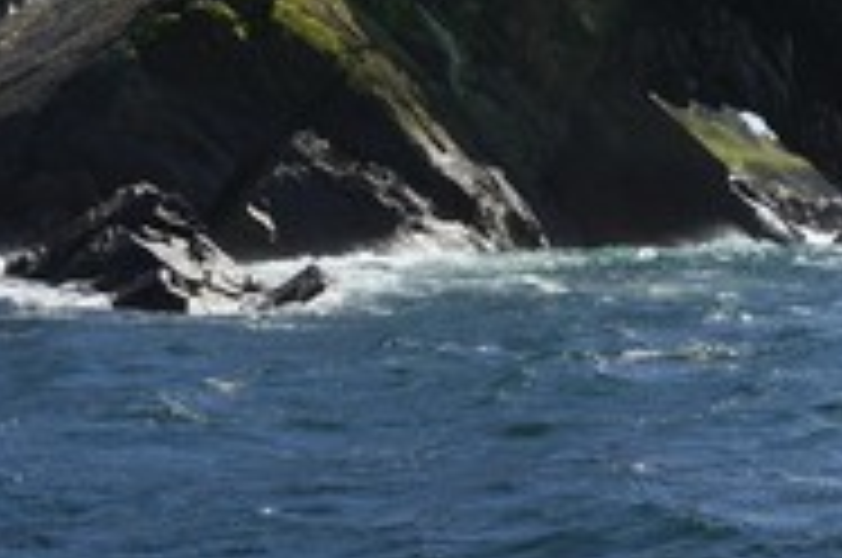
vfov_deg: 13.5
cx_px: 570
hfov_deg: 20.6
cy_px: -27
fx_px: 2312
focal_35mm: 99
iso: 400
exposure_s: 1/1600
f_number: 8
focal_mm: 44
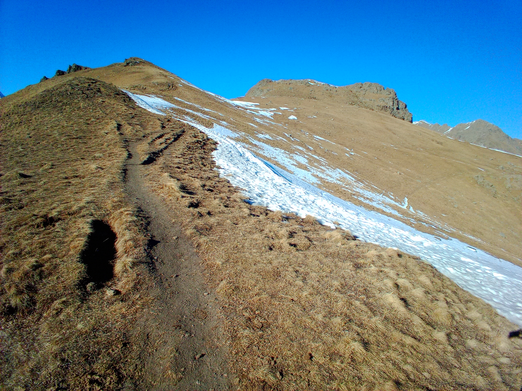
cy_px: 196
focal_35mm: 13
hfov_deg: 106.2
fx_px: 196
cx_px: 261
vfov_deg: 89.9
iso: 102
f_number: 2.2
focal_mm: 1.4
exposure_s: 1/822
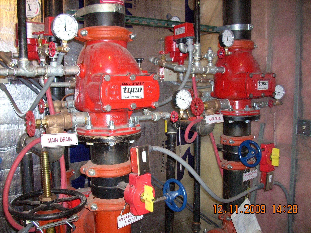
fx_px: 332
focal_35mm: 37
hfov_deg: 50.1
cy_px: 116
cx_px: 156
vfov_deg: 38.7
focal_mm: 6.2
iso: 200
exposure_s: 1/60
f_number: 2.8
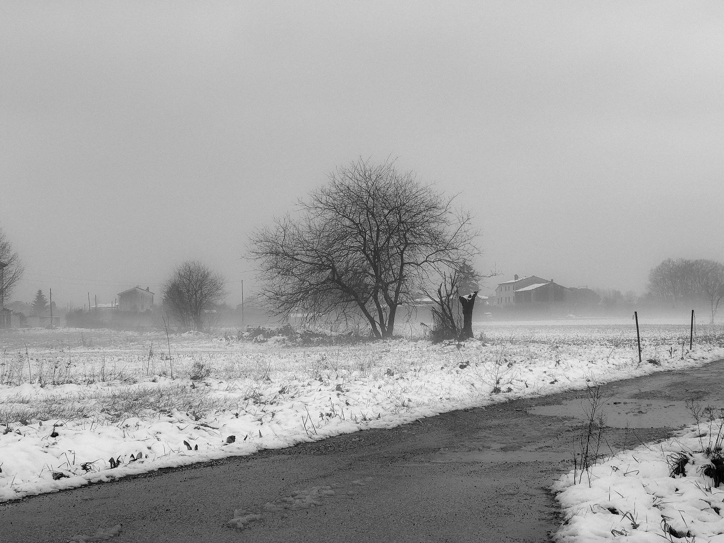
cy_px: 272
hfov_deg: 33.8
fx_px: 1192
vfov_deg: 25.7
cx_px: 362
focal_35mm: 57
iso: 25
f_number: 2.8
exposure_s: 1/50
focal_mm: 6.6
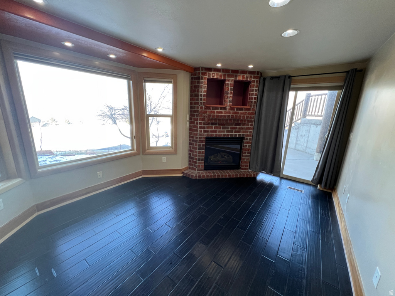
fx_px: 148
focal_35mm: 13
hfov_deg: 106.2
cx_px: 198
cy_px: 148
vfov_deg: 89.9
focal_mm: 1.57
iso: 200
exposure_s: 1/120
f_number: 1.8
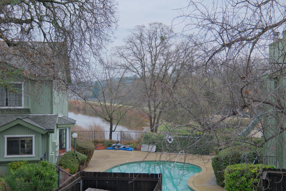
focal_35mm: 44
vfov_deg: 30.5
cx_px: 161
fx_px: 350
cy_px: 94
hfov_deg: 44.4
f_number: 8
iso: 500
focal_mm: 24
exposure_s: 1/170
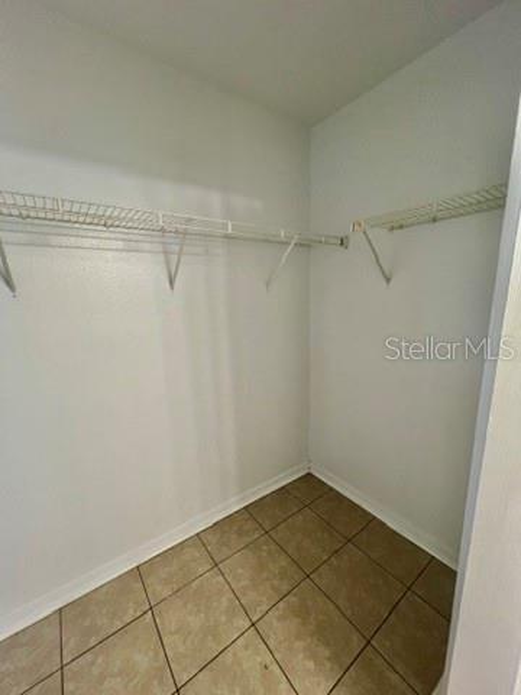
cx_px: 260
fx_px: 261
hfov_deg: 89.9
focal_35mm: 13
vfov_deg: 106.2
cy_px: 348
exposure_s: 1/60
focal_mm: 1.57
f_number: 1.8
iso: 125
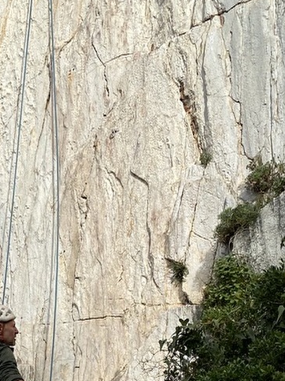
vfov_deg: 24.3
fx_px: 769
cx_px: -84
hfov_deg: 19.4
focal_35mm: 70
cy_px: 493
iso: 32
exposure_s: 1/2890
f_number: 1.8
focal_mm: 4.25
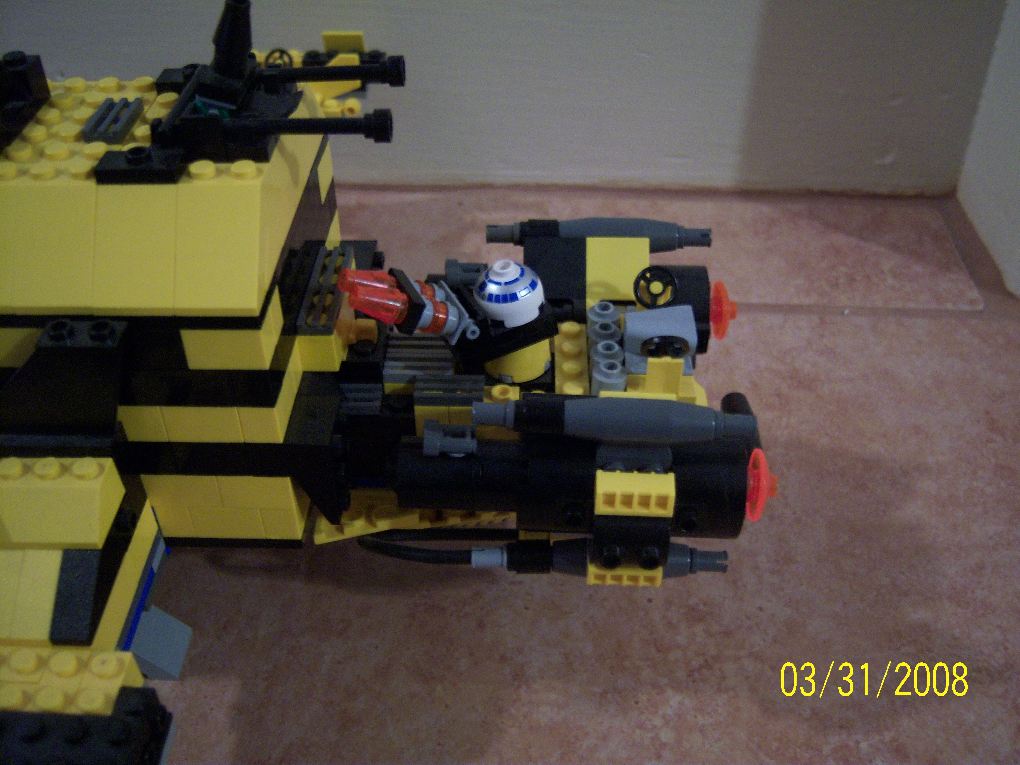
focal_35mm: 36
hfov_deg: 51.4
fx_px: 1061
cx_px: 510
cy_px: 382
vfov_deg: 39.7
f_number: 2.8
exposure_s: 1/8
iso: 160
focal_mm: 7.5
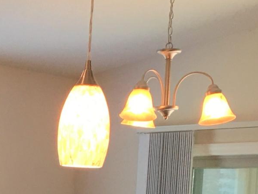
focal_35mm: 146
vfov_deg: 9.8
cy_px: 308
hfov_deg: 12.7
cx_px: -155
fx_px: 1088
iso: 40
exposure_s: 1/30
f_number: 2.2
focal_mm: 4.15
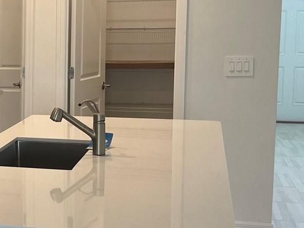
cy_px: 107
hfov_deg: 21.8
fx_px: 729
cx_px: -62
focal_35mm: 83
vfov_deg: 17.8
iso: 80
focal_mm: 5.1
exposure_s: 1/120
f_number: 1.6
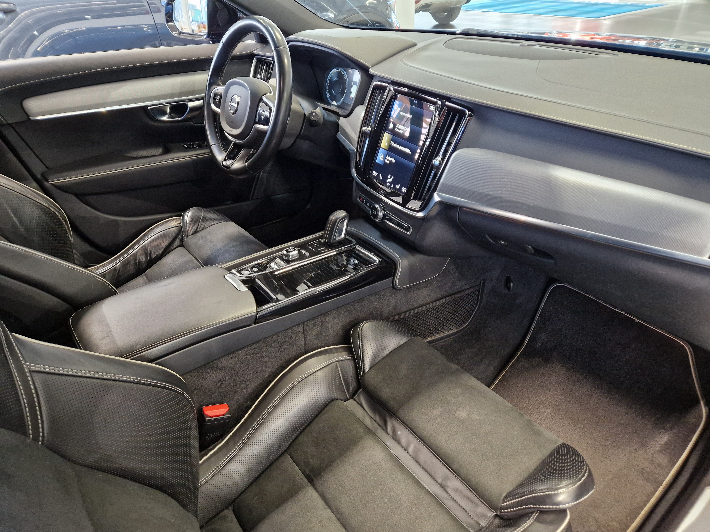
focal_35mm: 23
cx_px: 355
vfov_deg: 58.9
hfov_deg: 73.9
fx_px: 472
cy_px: 266
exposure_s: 1/100
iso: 640
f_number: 1.8
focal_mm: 5.4
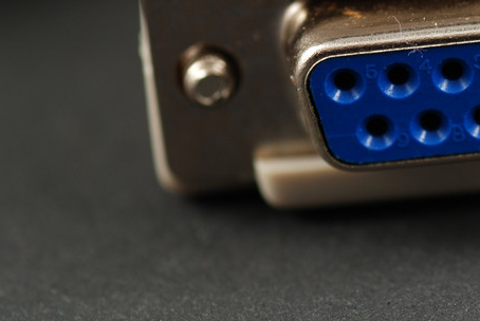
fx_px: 4059
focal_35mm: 304
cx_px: 486
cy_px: 40
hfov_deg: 6.7
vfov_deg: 4.5
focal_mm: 90
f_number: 8
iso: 100
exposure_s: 1/6
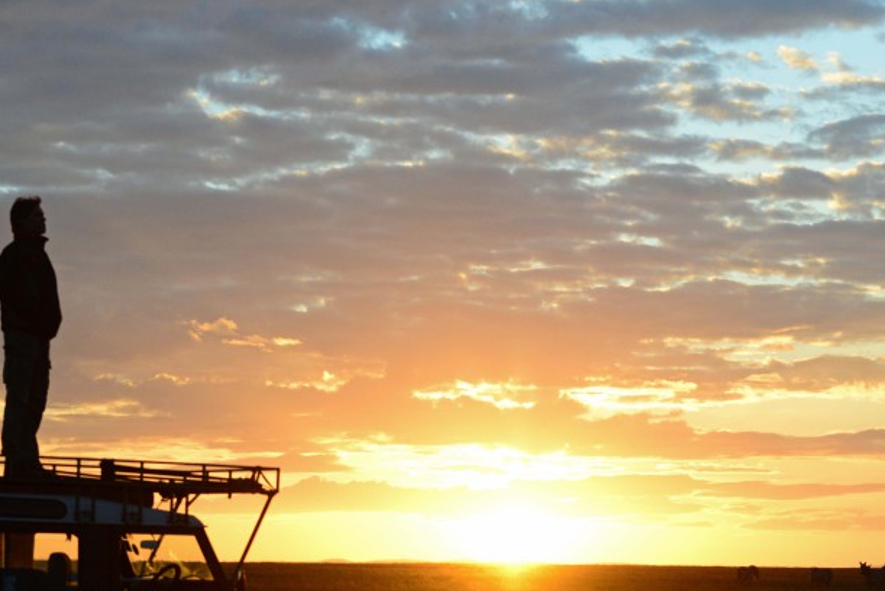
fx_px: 3296
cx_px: 471
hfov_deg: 15.3
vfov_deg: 10.2
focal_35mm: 134
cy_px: 373
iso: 2000
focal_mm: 80
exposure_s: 1/4000
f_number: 5.6
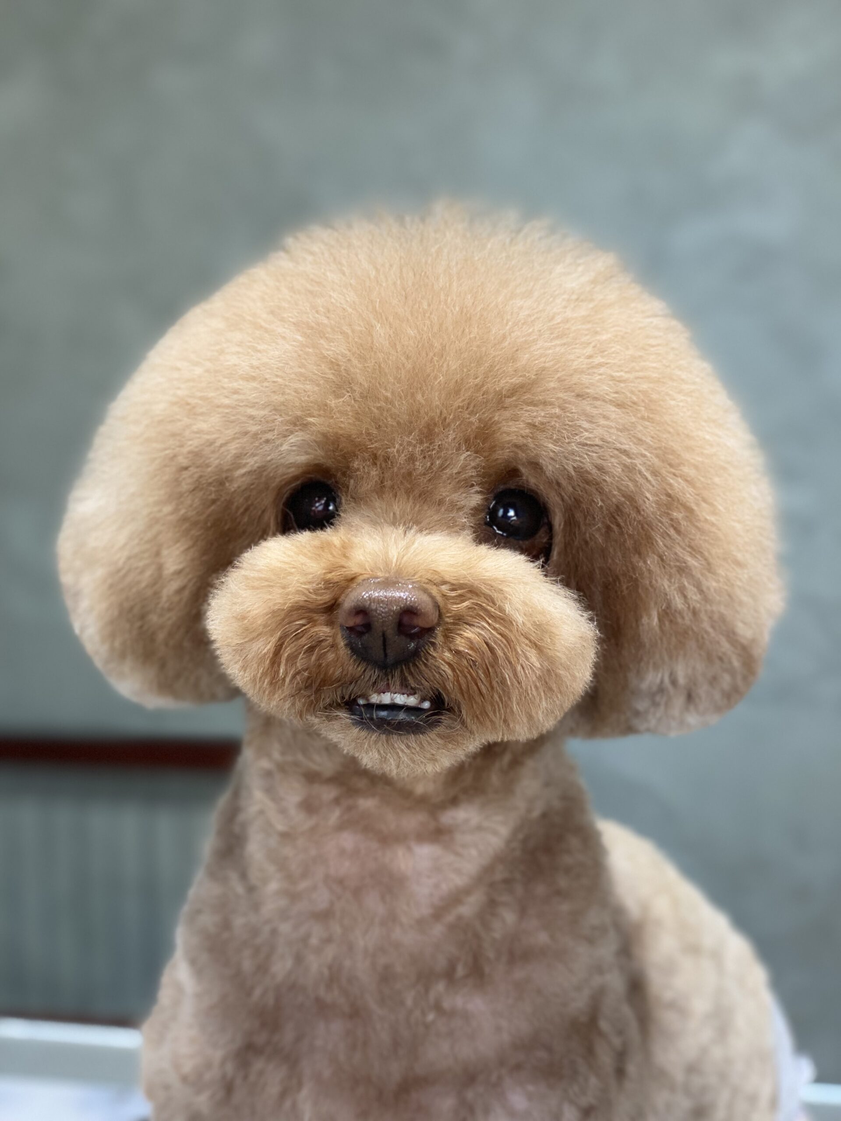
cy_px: 560
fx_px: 1684
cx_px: 420
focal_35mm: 52
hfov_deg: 28.0
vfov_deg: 36.8
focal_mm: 6
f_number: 2
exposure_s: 1/50
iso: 125
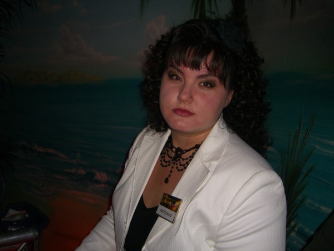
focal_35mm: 38
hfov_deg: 49.0
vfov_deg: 37.7
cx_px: 167
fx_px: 367
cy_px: 126
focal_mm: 7.9
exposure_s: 1/60
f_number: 2.8
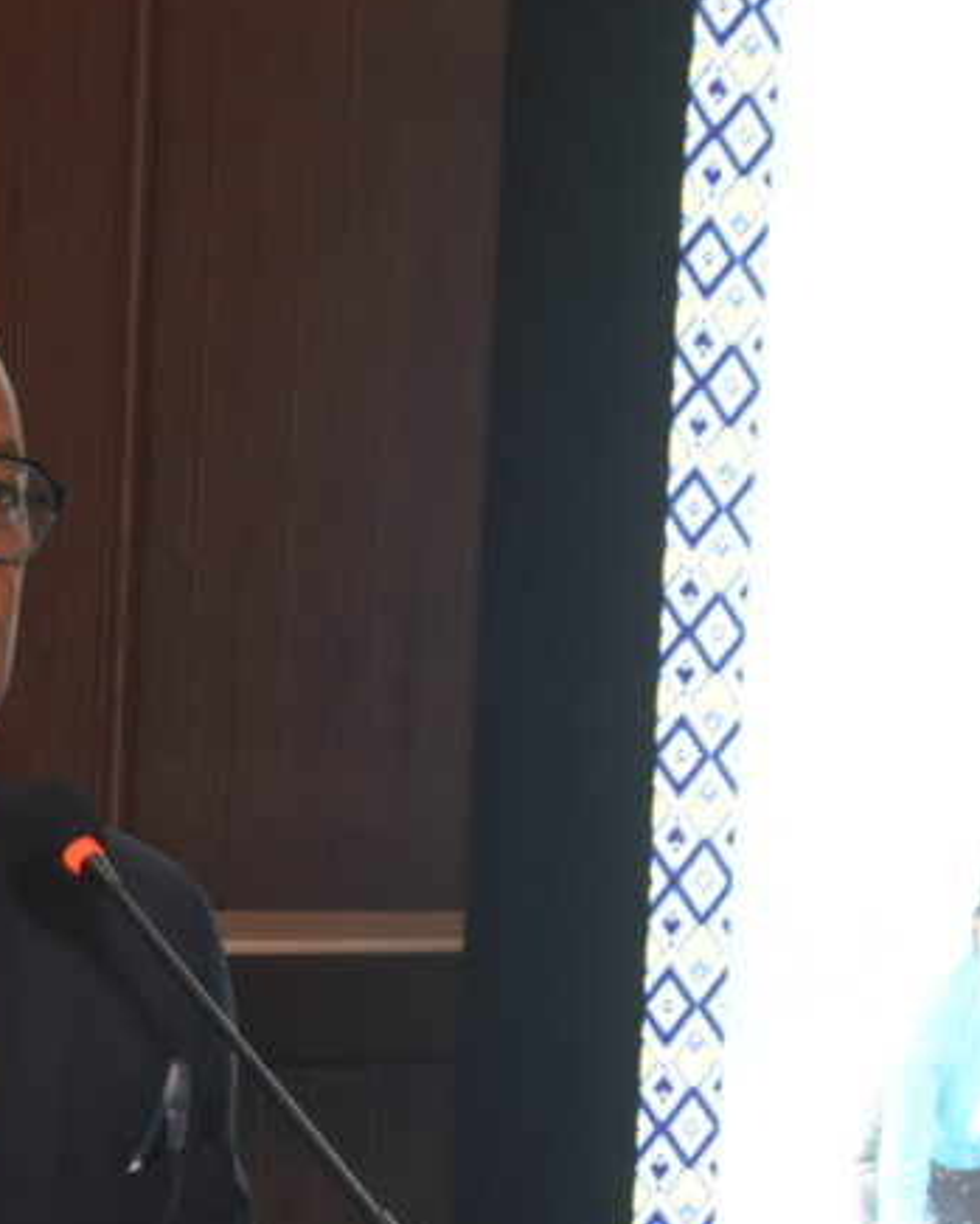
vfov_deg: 14.5
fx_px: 4793
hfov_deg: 11.5
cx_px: -59
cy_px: 834
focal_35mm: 132
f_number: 4.5
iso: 1250
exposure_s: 1/125
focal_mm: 35
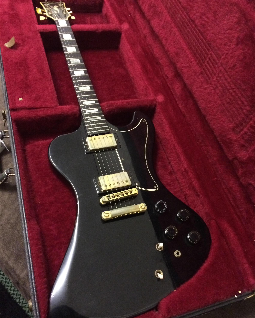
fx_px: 292
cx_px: 130
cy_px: 166
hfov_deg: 47.1
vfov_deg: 57.2
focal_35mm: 31
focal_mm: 4.15
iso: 400
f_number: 2.2
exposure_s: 1/17
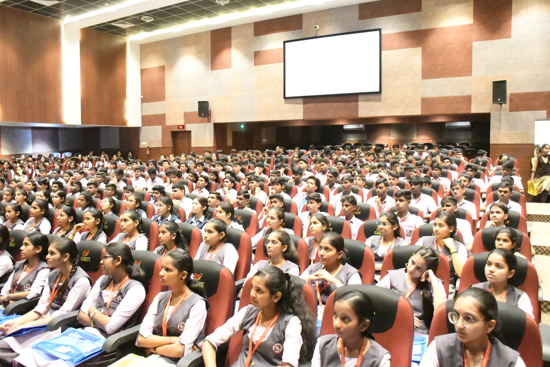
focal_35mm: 27
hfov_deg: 67.4
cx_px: 275
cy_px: 184
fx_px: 412
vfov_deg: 47.9
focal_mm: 18
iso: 40000
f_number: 4.5
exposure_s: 1/125
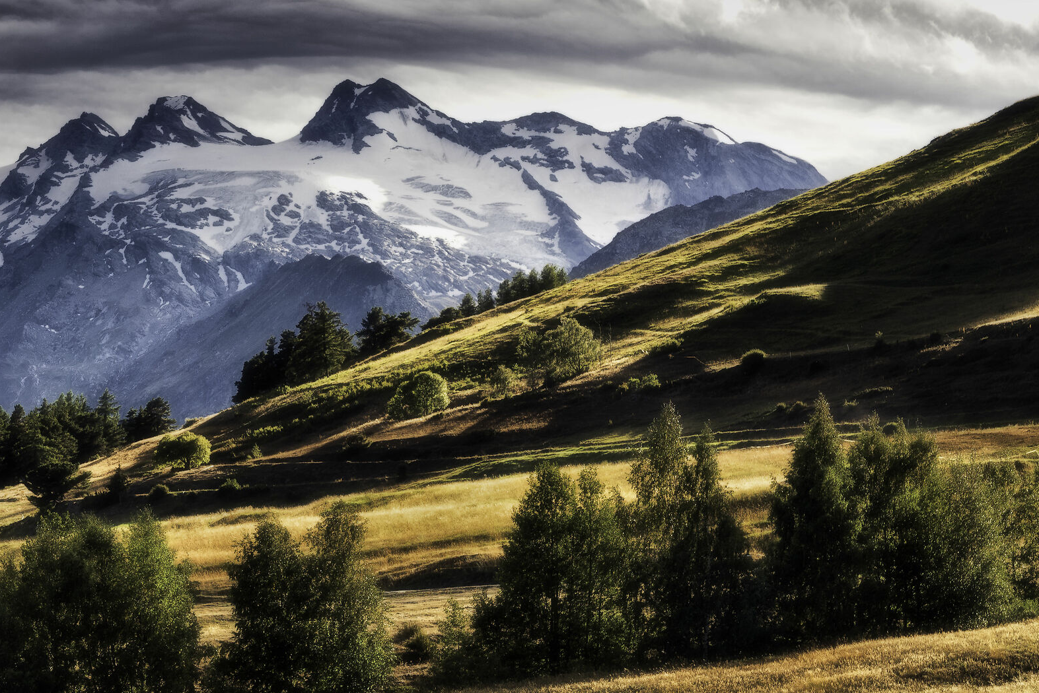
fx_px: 5947
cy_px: 492
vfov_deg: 6.7
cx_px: 293
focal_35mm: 206
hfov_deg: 10.0
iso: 200
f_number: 9
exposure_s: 1/200
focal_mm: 135
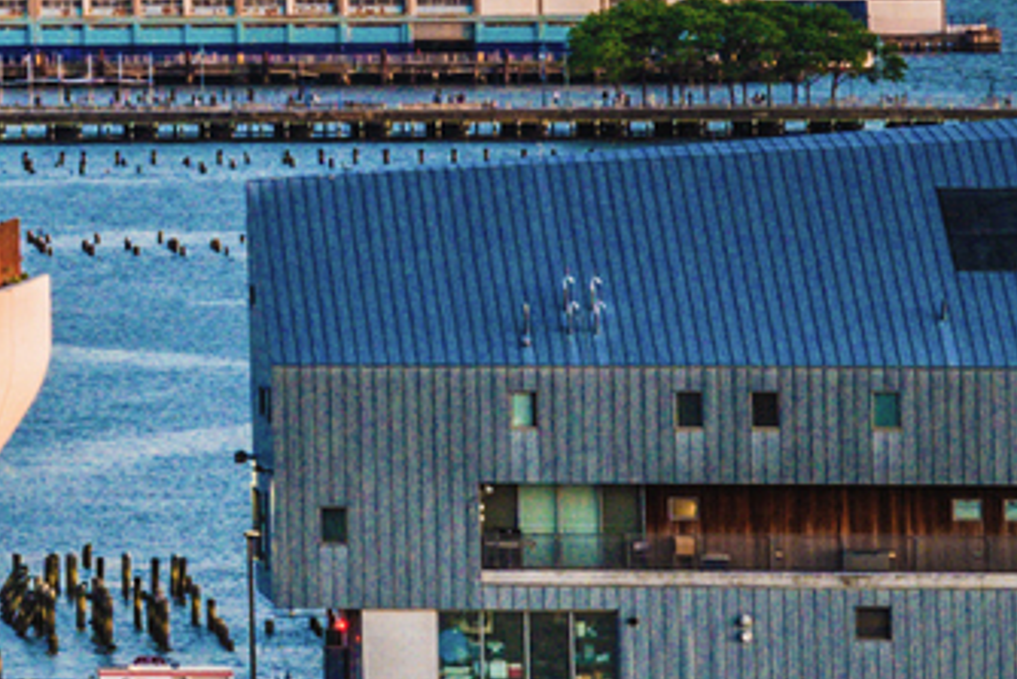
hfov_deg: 5.2
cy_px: -426
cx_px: -1631
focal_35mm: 381
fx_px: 10767
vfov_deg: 3.6
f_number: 9
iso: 200
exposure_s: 1/40
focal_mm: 40
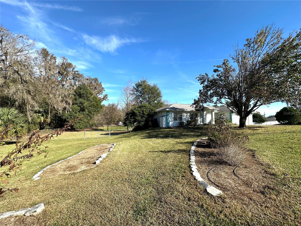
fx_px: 122
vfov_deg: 85.7
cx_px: 150
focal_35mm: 14
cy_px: 113
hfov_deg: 102.1
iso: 50
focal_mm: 2.22
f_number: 2.2
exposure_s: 1/1159
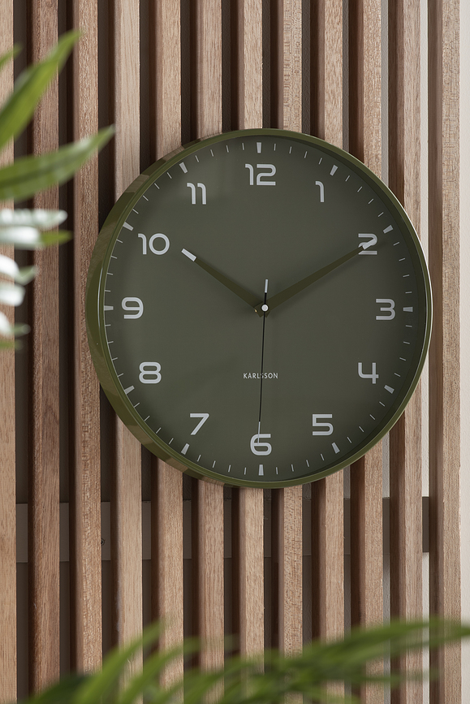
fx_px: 3912
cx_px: 235
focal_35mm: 200
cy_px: 352
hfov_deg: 6.9
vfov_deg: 10.3
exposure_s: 1/125
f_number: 10
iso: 100
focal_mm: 200
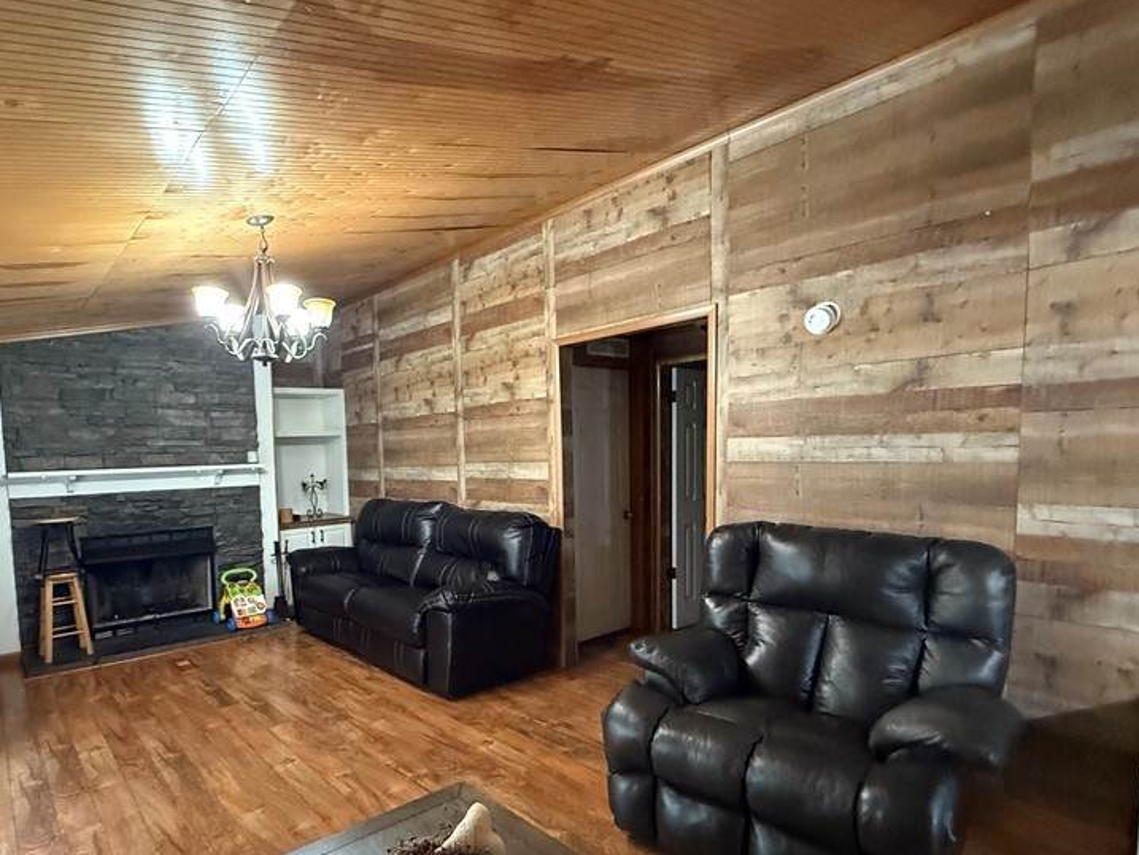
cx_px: 458
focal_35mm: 20
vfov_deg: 65.5
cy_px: 501
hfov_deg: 80.8
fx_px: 658
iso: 1000
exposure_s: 1/60
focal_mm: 2.22
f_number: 2.2
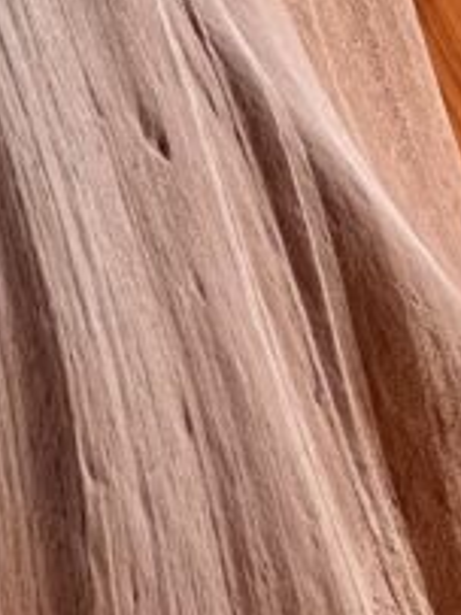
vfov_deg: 7.2
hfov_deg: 5.5
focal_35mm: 262
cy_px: -736
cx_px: 977
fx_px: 4657
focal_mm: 6
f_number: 2
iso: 400
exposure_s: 1/60
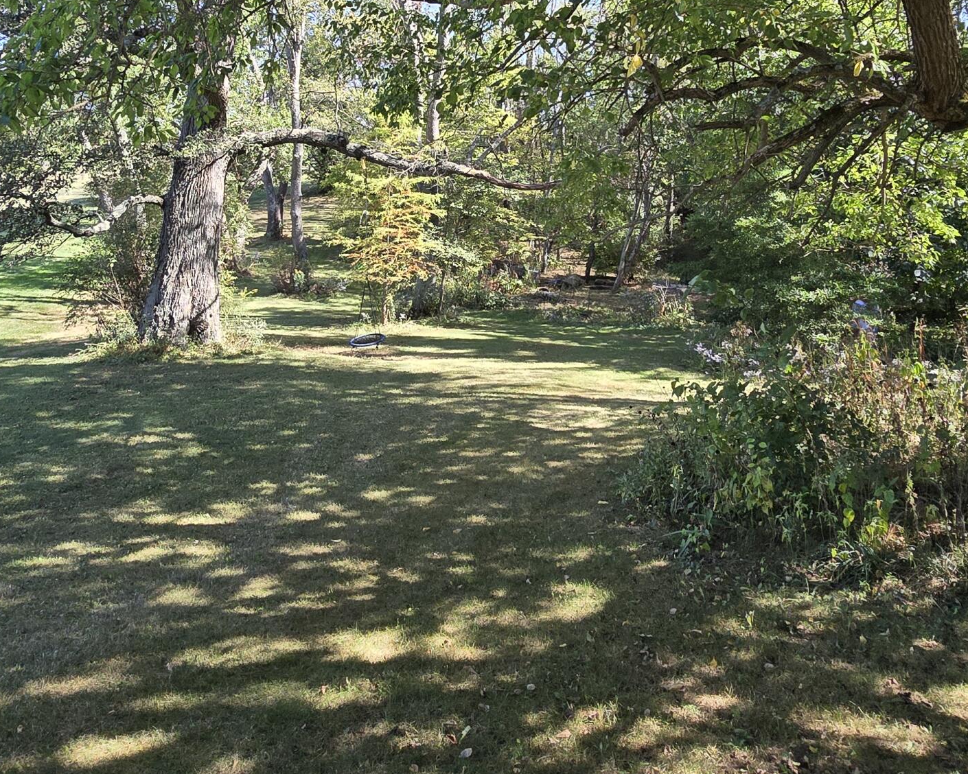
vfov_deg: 51.4
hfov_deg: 64.0
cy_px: 215
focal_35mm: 27
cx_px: 450
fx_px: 774
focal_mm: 2.2
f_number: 2.2
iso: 50
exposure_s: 1/395
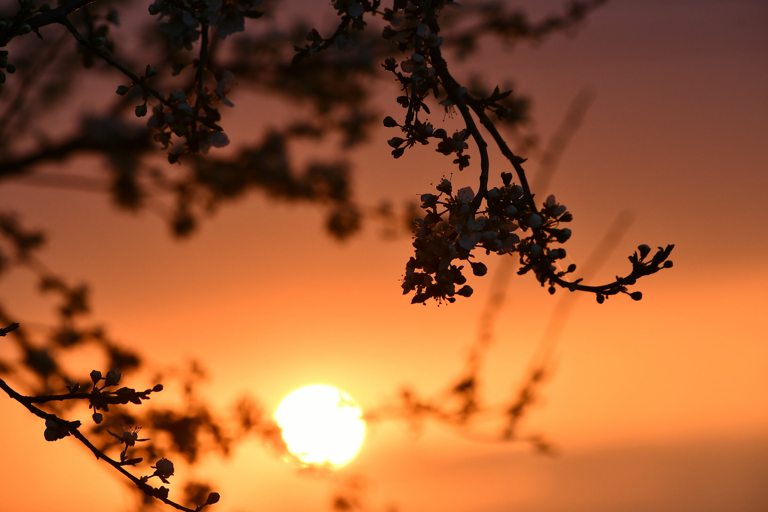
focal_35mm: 210
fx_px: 4480
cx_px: 384
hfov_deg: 9.8
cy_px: 256
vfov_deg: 6.5
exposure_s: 1/320
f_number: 10
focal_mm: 140
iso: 250
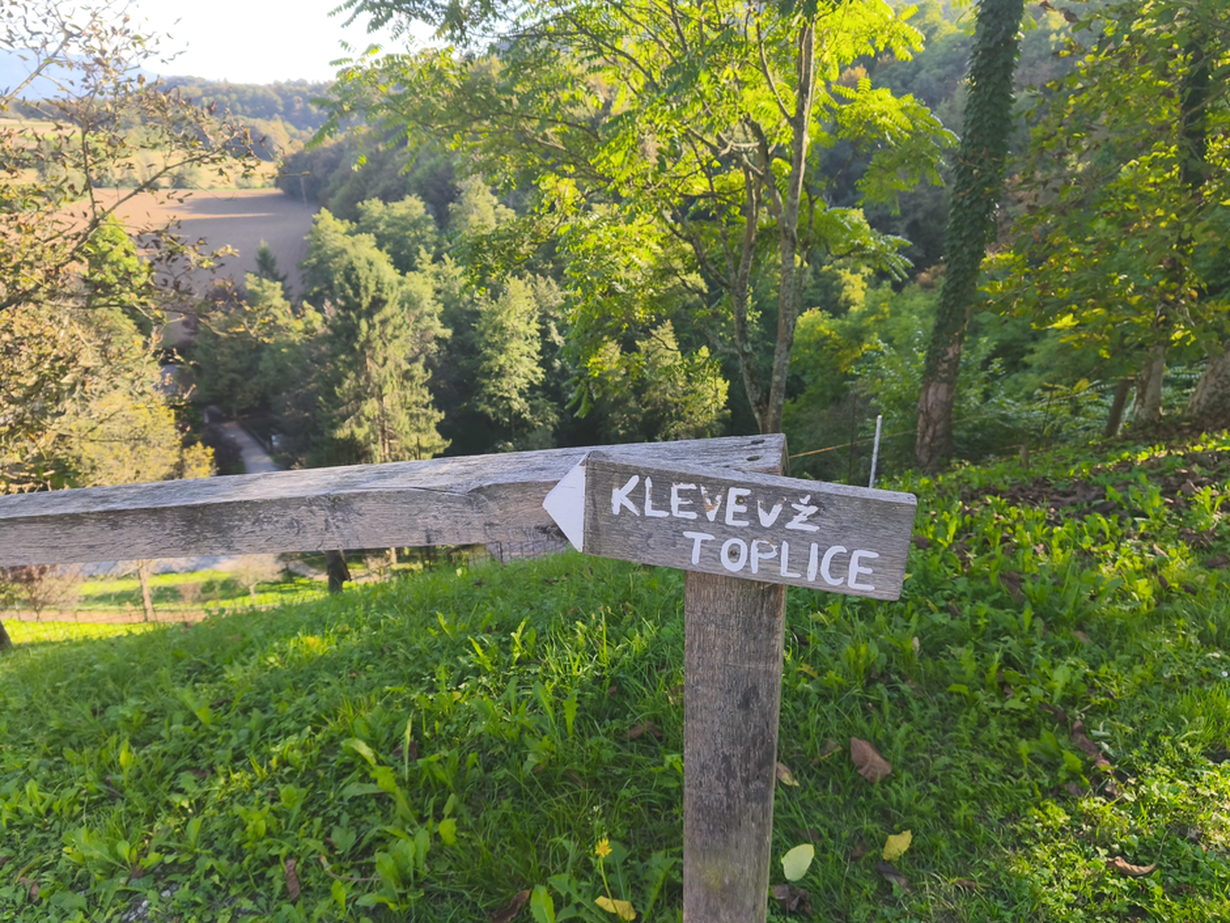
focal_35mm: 23
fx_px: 817
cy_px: 462
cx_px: 615
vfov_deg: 58.9
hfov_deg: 73.9
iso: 80
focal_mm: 5.35
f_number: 1.7
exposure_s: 1/445
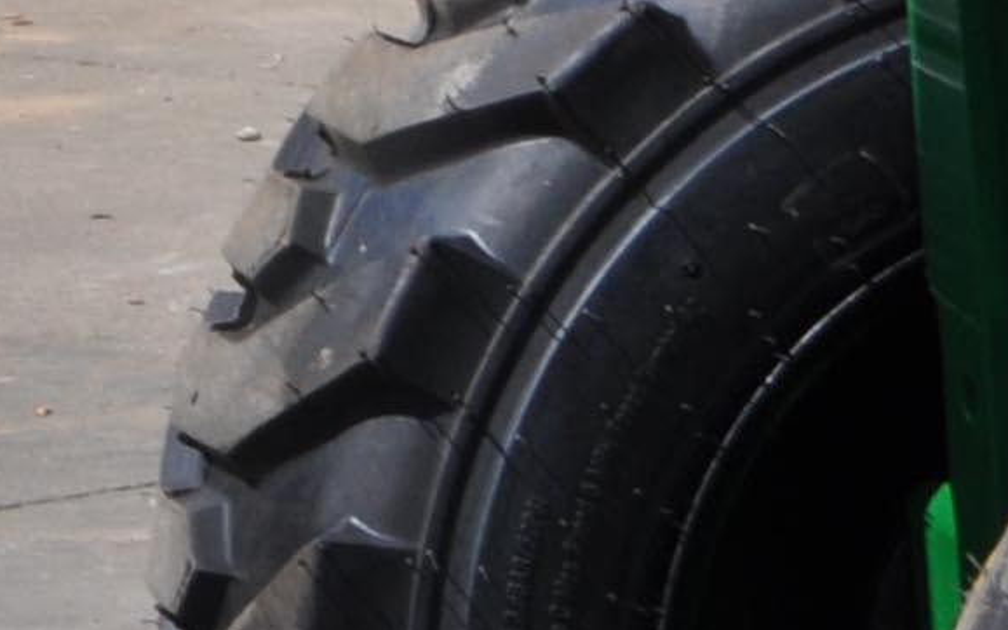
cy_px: -1840
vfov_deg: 3.5
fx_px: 9946
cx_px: -1903
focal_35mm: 362
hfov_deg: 5.5
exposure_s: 1/200
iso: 200
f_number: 14
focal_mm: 32
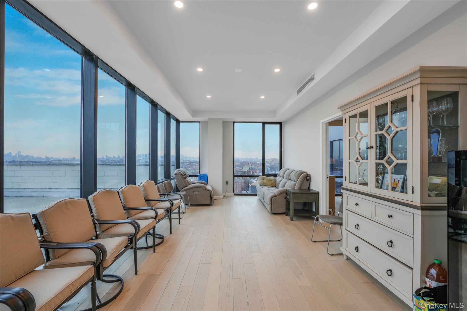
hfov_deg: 104.3
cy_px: 156
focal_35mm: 14
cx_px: 234
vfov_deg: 81.2
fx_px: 182
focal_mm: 14
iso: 100
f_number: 9
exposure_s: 1/8
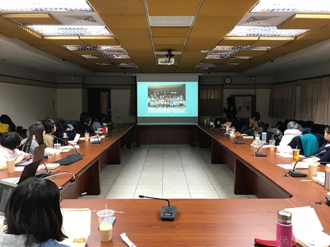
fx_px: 267
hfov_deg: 63.4
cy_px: 124
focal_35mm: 28
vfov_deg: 49.7
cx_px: 165
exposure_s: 1/20
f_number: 1.8
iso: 40
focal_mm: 3.99
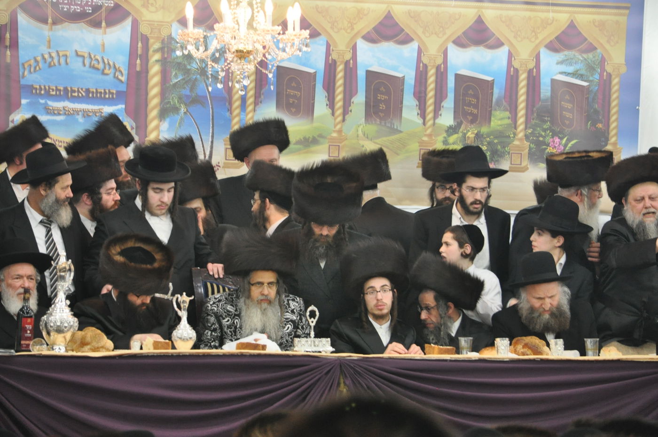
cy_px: 218
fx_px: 3422
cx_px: 329
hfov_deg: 11.0
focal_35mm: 188
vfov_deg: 7.3
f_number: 5.6
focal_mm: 125
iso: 1600
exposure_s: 1/60
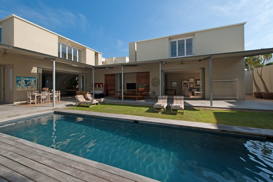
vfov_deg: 81.1
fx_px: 106
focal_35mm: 14
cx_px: 136
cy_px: 91
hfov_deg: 104.3
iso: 200
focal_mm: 14
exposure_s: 1/250
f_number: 10
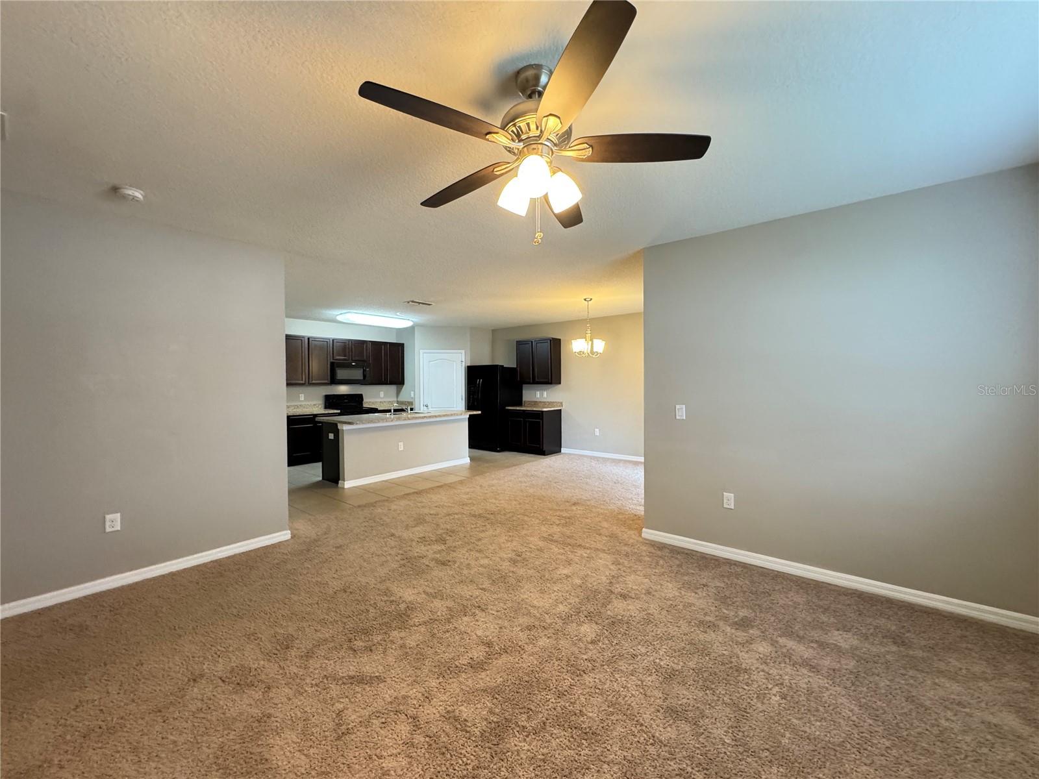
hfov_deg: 102.1
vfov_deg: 85.7
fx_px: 420
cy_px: 390
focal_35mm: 14
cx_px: 520
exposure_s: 1/60
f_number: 2.2
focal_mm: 2.22
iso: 320
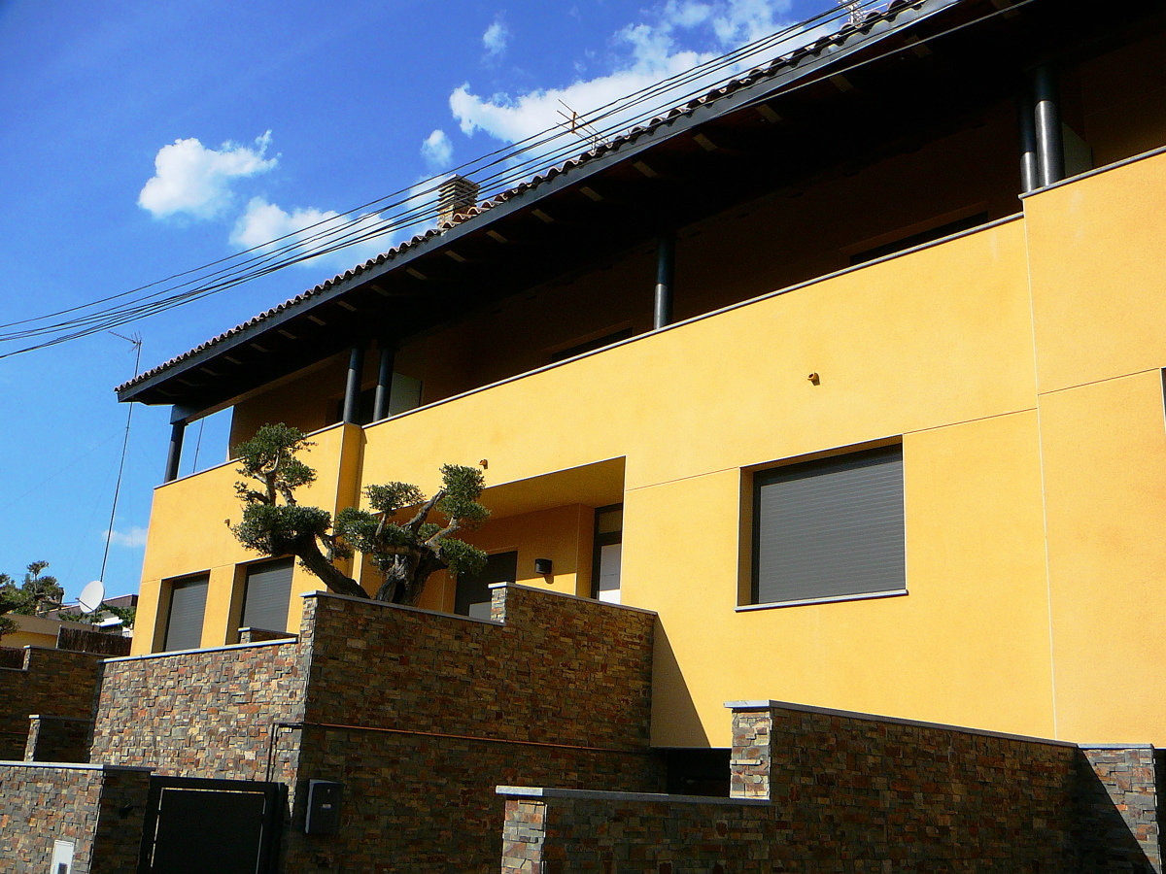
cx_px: 583
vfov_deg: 40.7
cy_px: 437
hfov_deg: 52.6
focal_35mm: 35
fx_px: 1179
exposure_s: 1/800
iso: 80
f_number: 5
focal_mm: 5.2
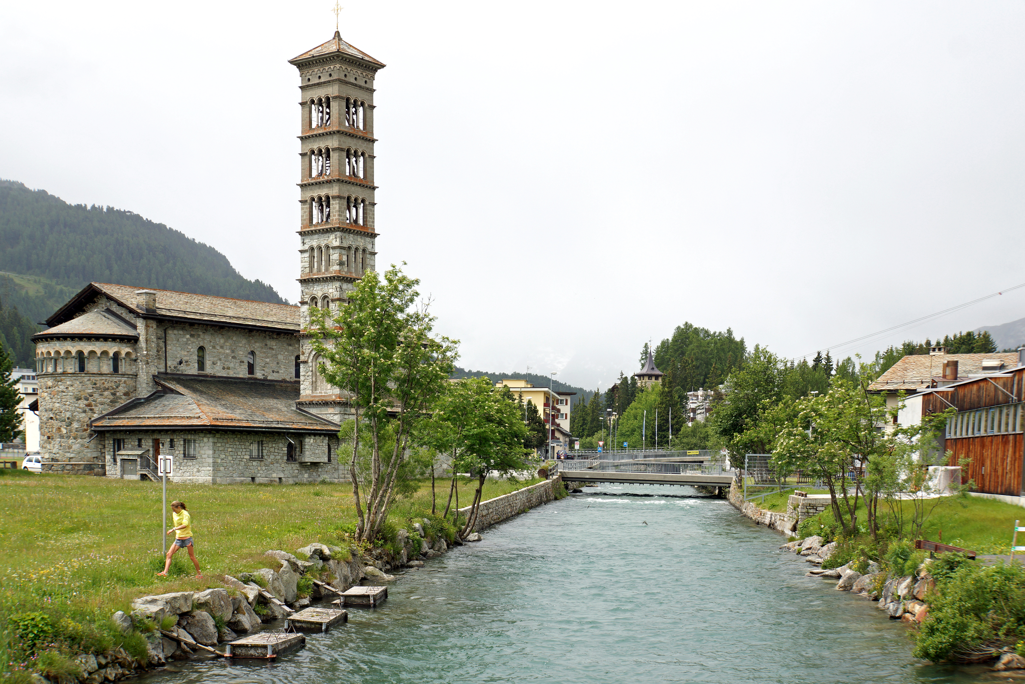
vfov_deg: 29.2
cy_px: 342
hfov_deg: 42.7
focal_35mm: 46
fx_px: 1310
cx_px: 512
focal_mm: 31
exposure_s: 1/200
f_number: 7.1
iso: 100
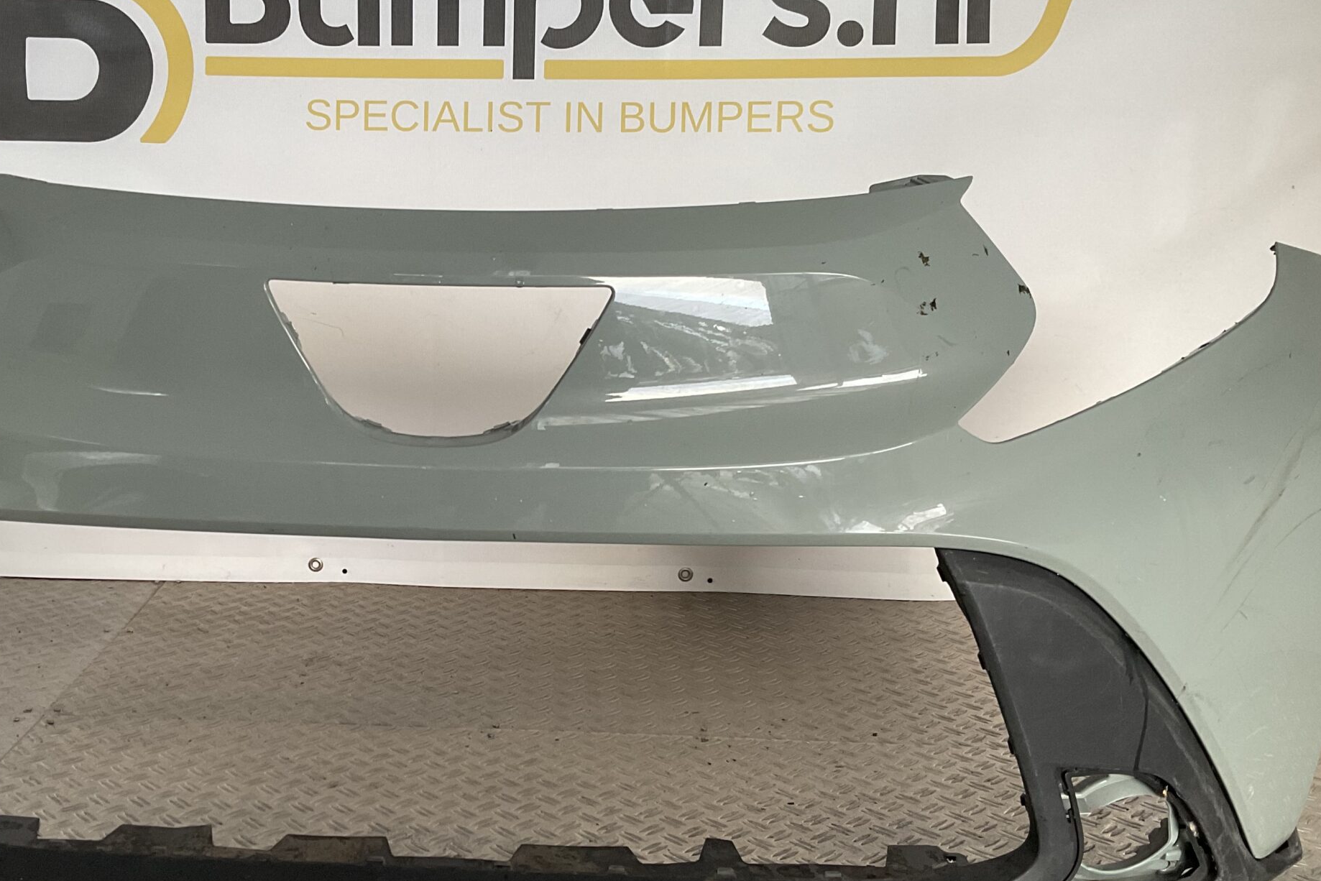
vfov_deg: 31.9
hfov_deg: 45.9
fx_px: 1541
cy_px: 489
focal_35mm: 42
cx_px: 484
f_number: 1.8
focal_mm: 3
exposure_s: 1/60
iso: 64
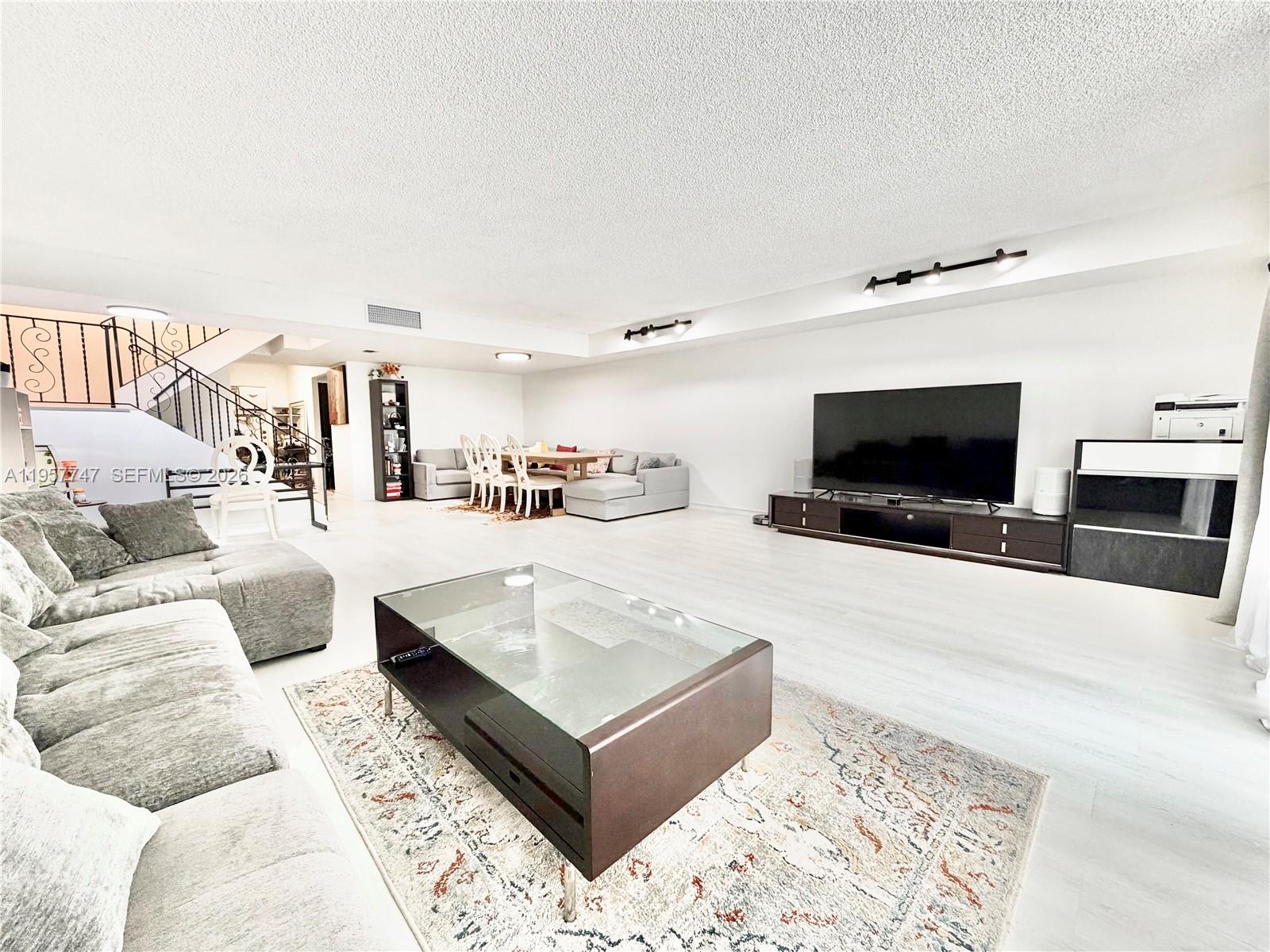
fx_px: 514
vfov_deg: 85.7
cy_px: 476
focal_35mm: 14
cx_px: 635
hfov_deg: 102.1
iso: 200
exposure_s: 1/60
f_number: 2.2
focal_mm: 2.22
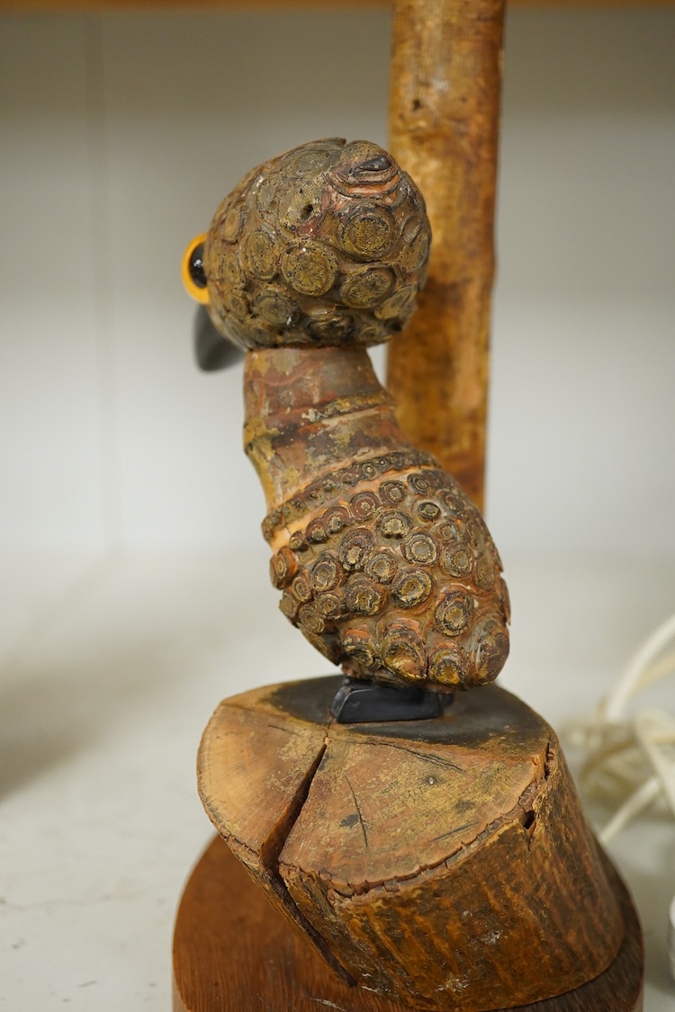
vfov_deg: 43.6
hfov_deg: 29.9
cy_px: 506
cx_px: 338
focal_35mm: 45
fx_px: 1266
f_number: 6.3
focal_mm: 30
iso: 2500
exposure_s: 1/160
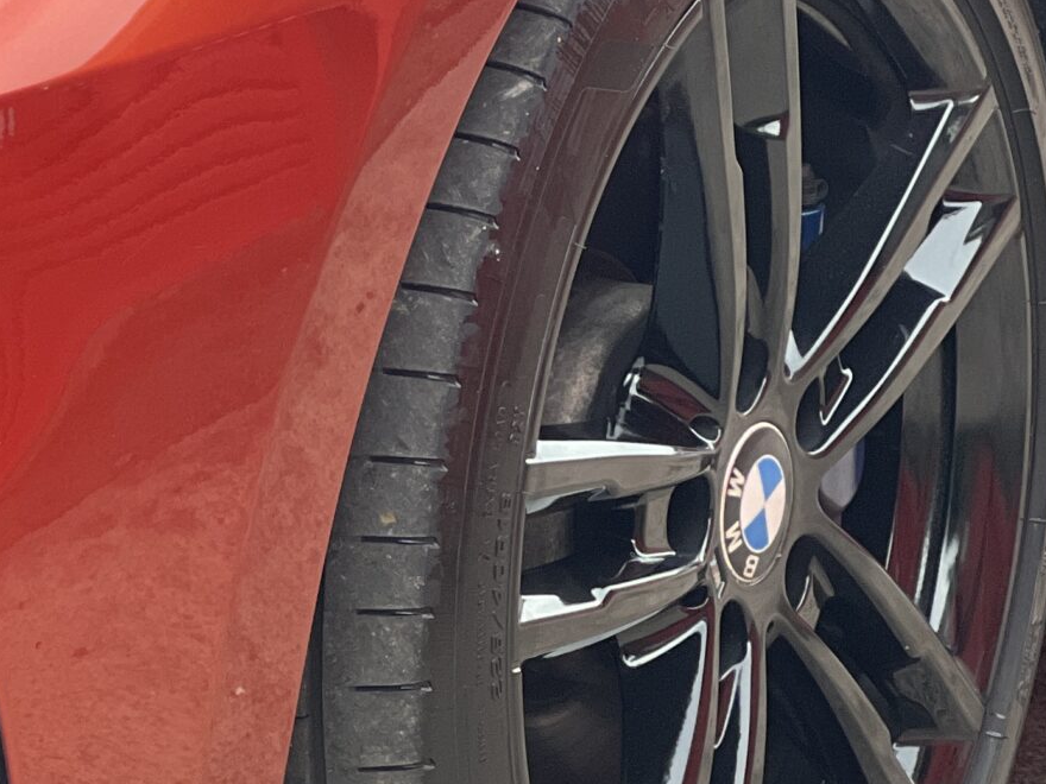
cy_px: 413
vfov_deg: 6.6
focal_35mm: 224
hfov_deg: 8.7
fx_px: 6769
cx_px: -197
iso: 125
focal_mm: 9
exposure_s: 1/121
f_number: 2.8
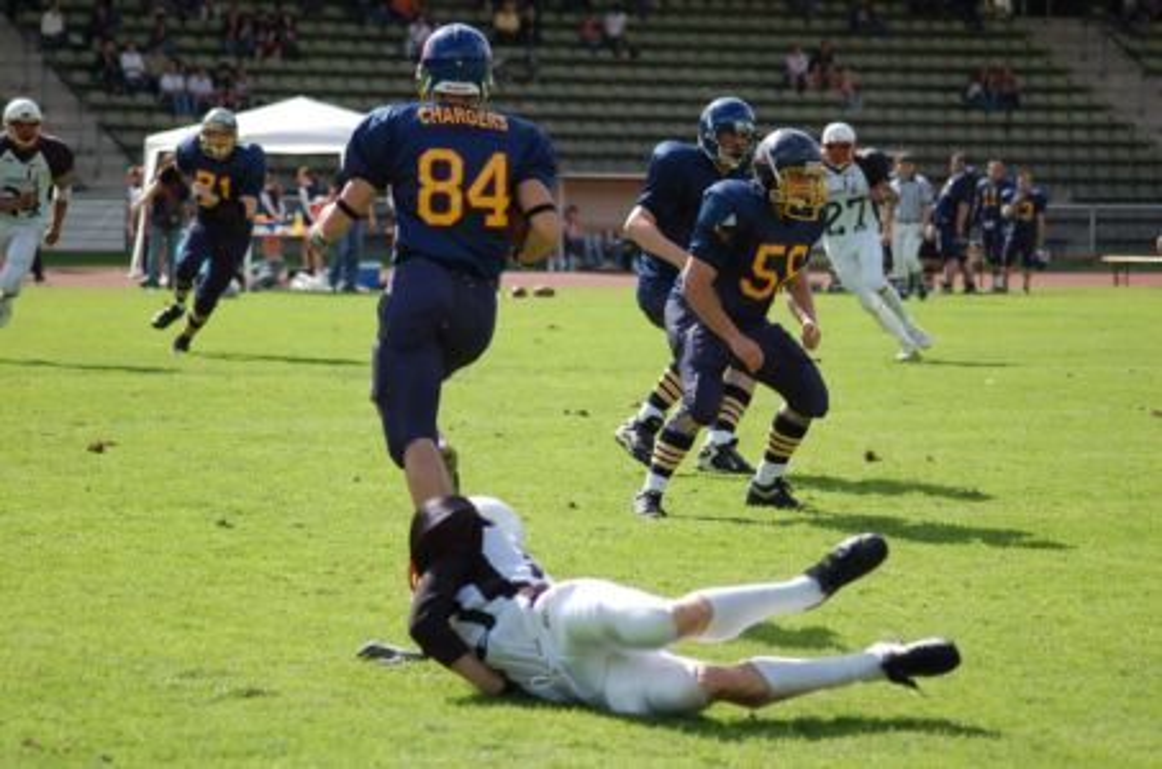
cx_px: 581
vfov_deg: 8.3
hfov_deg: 12.5
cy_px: 384
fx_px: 5315
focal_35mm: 165
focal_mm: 110
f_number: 4.5
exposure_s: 1/1000
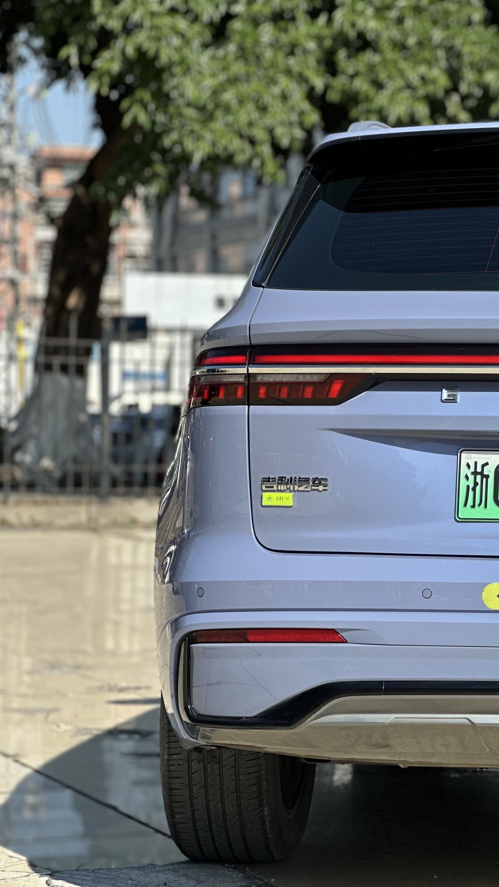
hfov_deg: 10.6
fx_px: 2634
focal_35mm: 112
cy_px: 444
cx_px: 587
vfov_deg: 19.1
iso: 32
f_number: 2.8
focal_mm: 9
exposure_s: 1/827
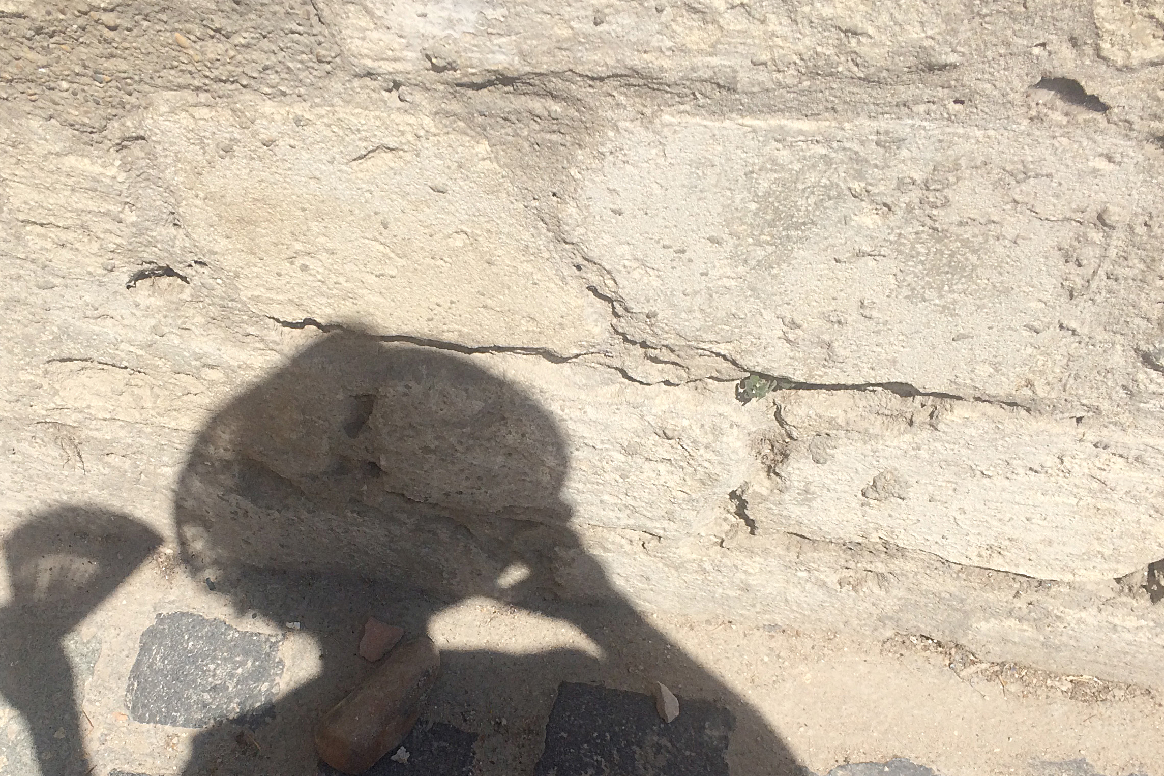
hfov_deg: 45.2
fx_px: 1390
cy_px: 571
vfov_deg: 30.7
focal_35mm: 43
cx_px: 473
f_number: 2.2
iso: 32
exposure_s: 1/3165
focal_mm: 4.15
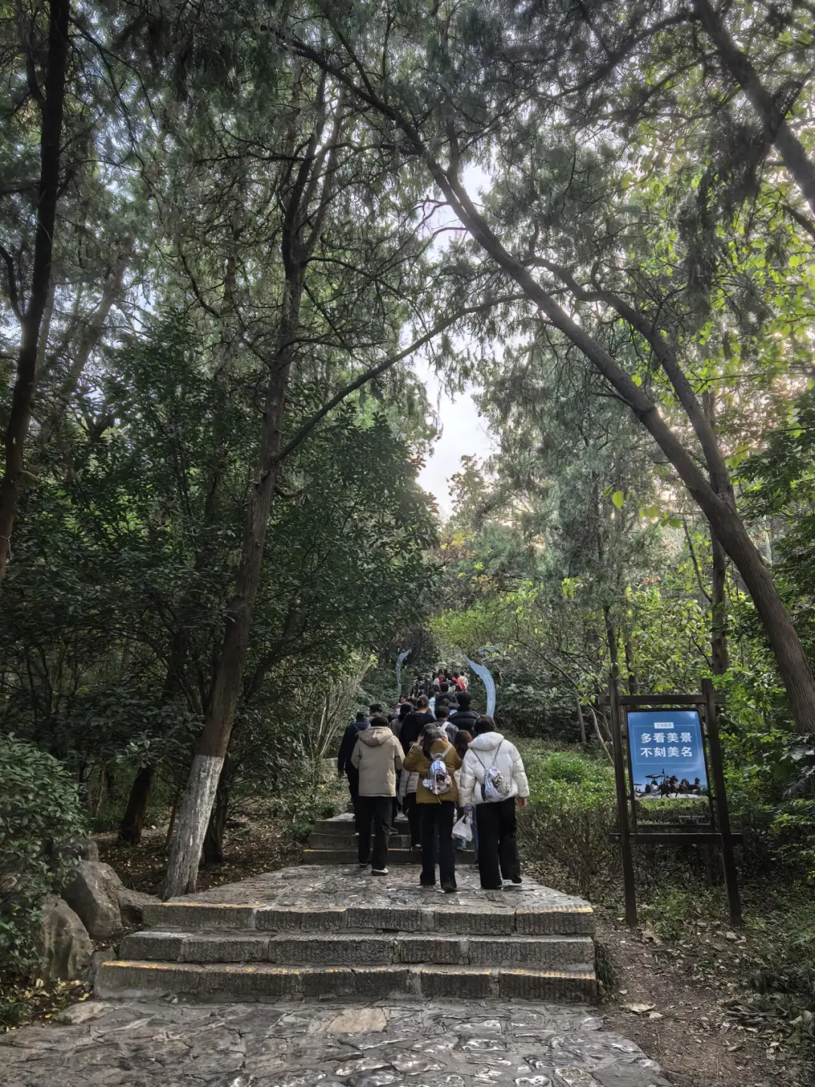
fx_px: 753
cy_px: 544
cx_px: 408
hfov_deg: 56.8
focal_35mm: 24
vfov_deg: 71.6
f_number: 2.2
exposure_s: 1/100
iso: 100
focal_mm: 1.95
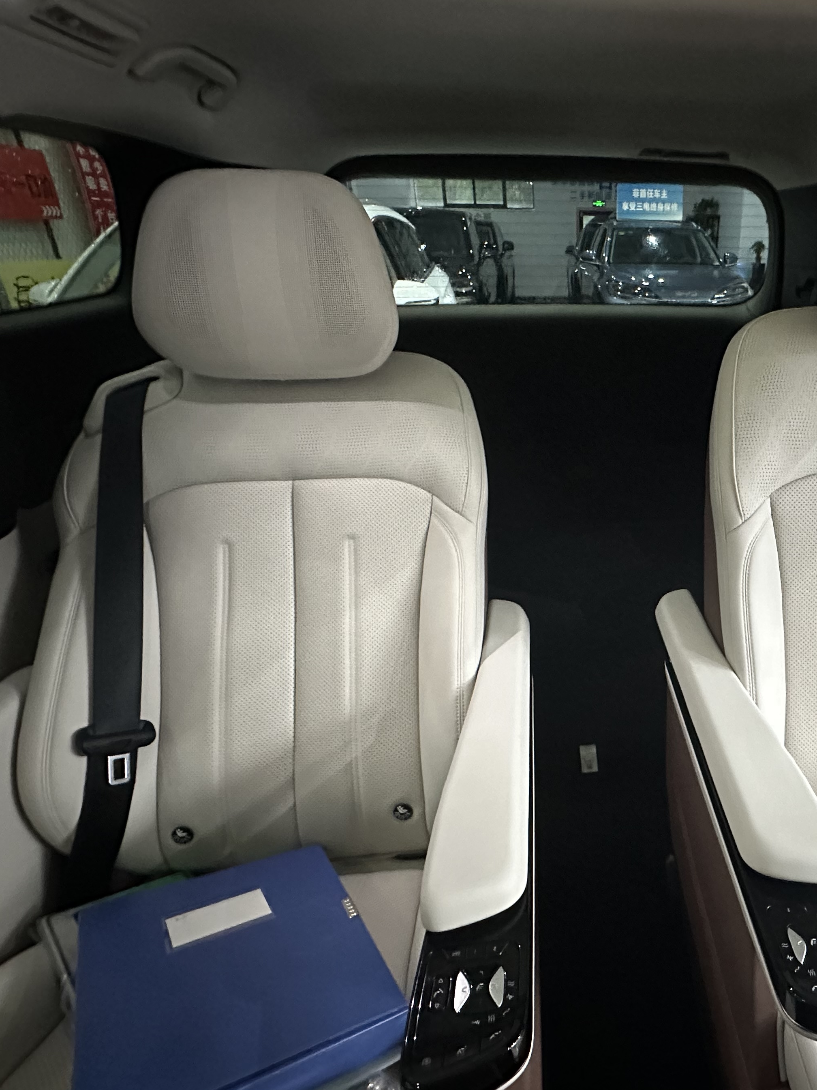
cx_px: 618
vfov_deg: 79.0
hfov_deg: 59.8
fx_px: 661
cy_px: 560
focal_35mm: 21
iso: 1000
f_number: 2.2
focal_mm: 2.22
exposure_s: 1/41
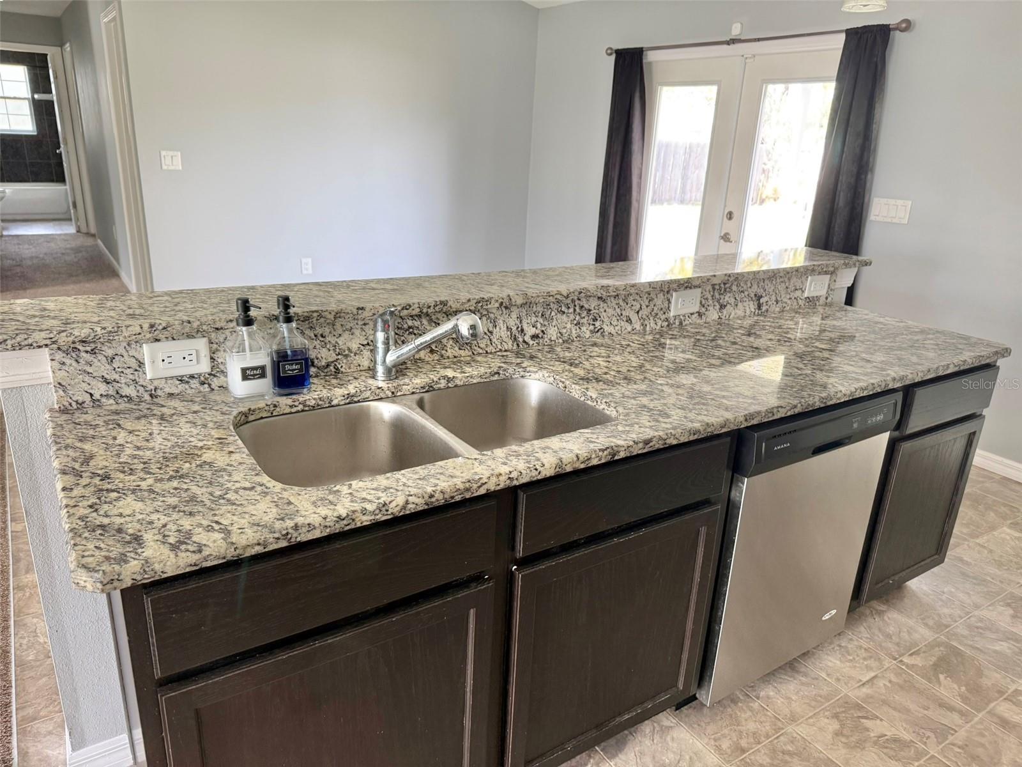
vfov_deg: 56.8
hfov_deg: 71.6
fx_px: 709
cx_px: 511
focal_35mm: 24
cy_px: 384
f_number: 1.78
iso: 200
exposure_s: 1/87
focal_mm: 6.76
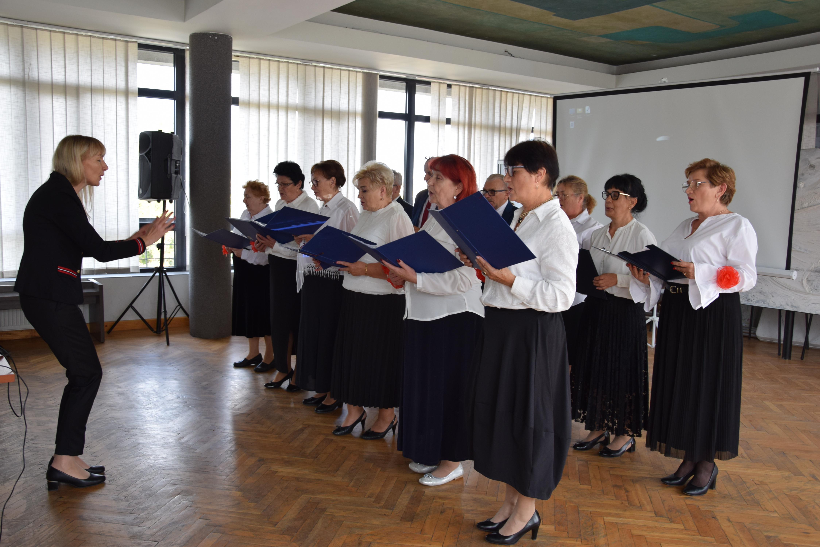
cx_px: 410
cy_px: 274
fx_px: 718
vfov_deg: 41.7
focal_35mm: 32
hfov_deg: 59.5
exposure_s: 1/100
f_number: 5
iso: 400
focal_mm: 21
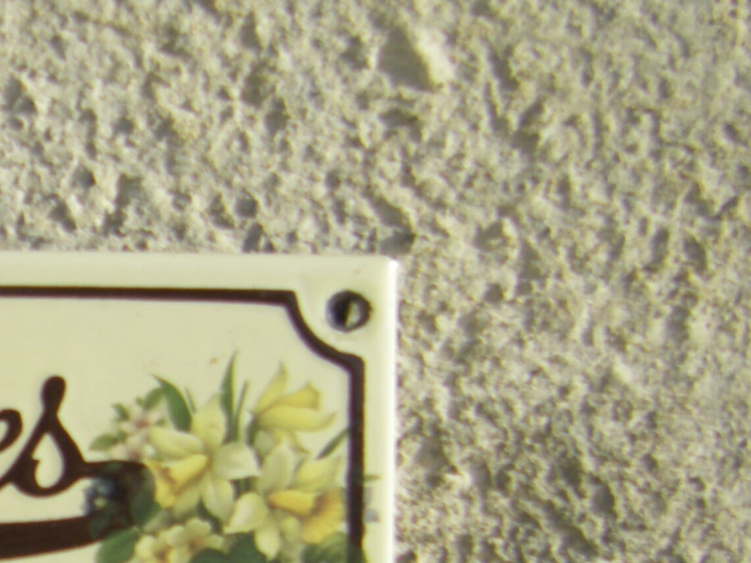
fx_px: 2364
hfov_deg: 17.2
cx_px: -164
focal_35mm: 109
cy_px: 546
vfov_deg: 13.4
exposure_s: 1/125
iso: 64
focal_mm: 6.3
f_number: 7
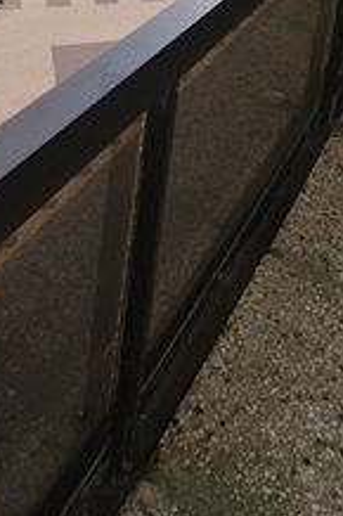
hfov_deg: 30.1
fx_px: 630
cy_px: -194
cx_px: 241
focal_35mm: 44
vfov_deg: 31.3
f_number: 5.6
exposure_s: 1/250
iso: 100
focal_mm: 10
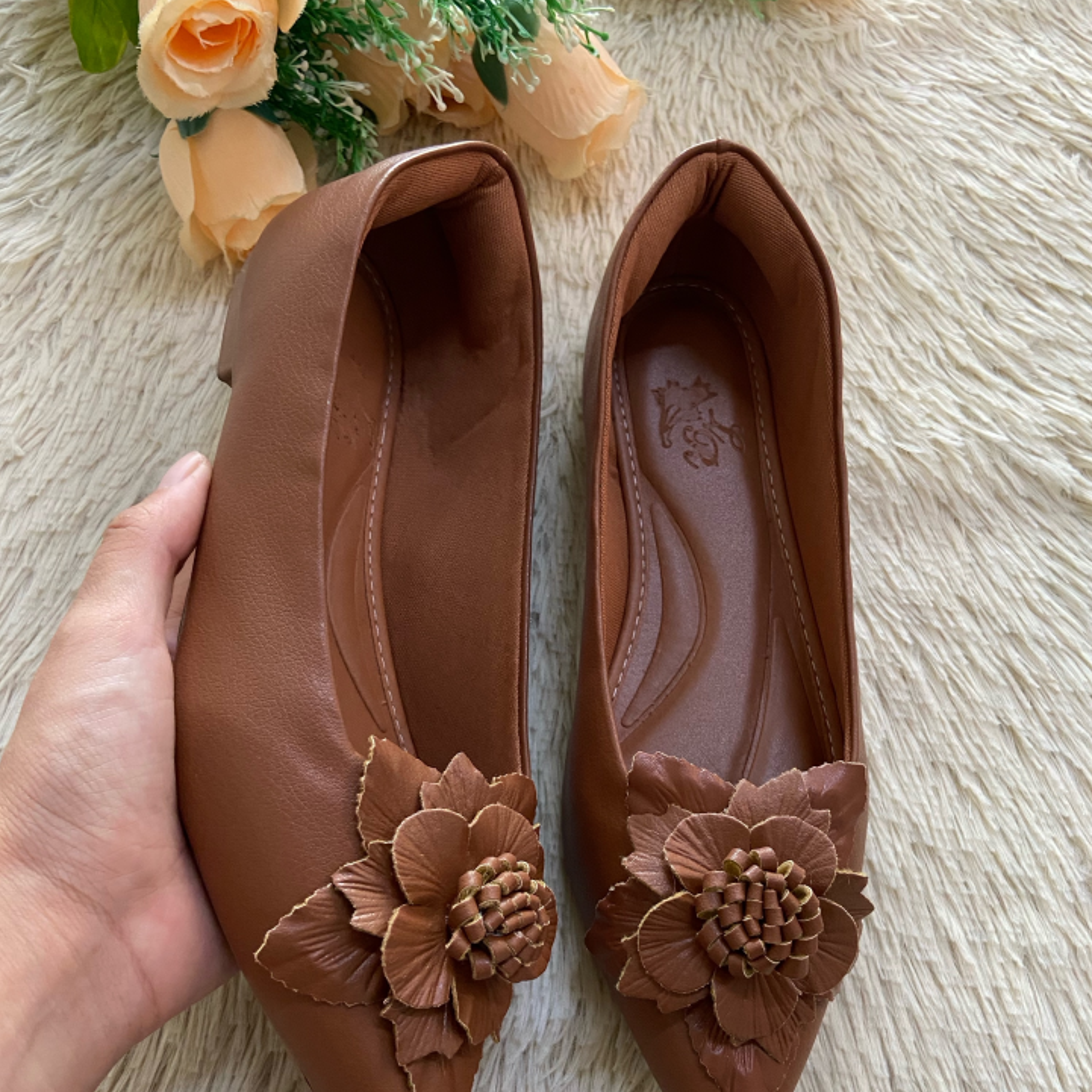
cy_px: 688
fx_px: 1106
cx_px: 546
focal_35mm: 31
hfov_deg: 52.5
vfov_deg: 51.9
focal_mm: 4.25
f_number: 1.8
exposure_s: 1/60
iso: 200
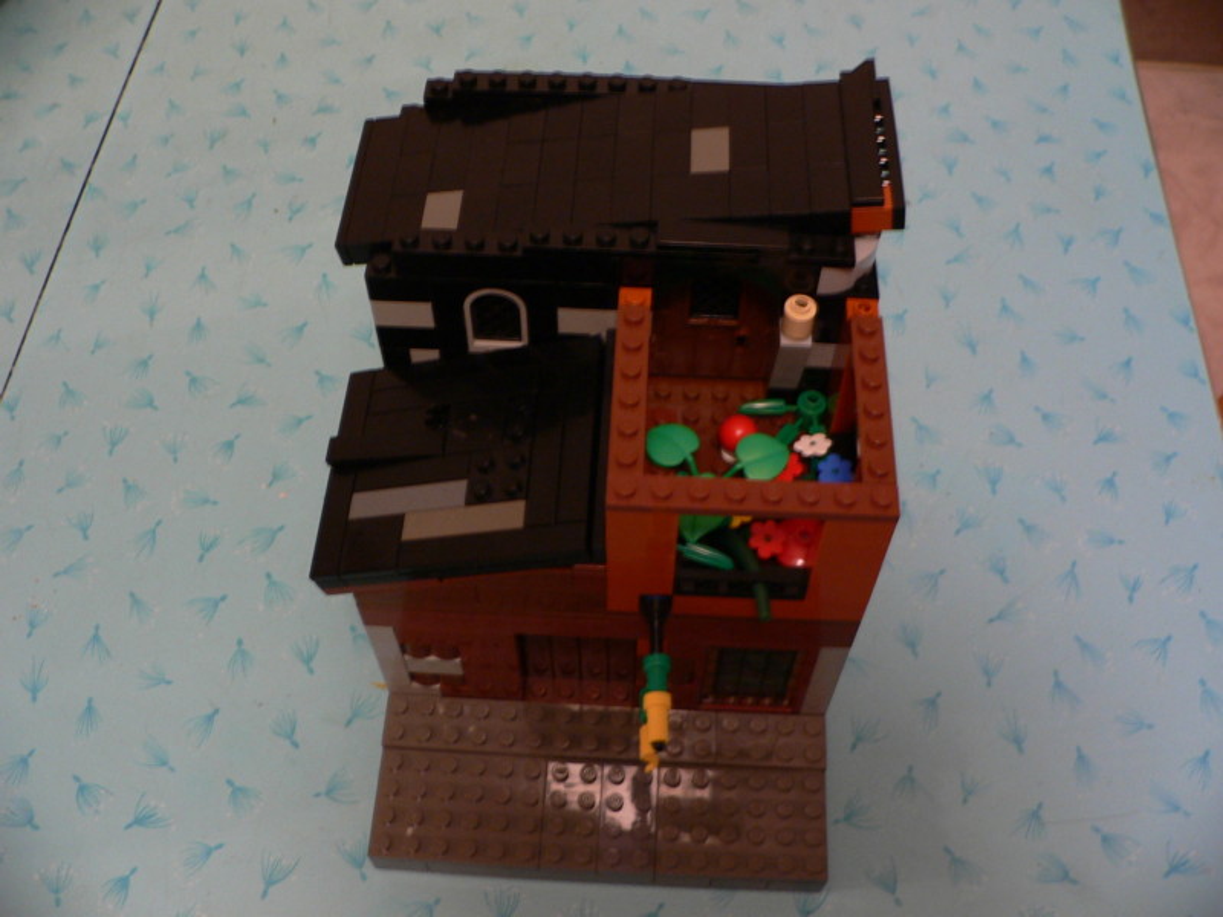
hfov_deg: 52.6
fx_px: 1237
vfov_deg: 40.7
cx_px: 612
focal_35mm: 35
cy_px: 458
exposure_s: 1/4
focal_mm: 4.6
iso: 100
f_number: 2.8
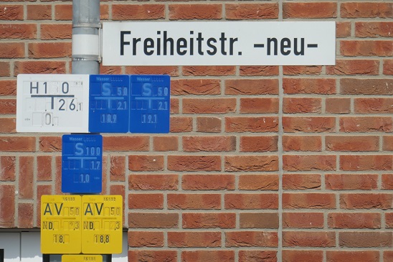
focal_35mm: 344
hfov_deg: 6.0
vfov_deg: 4.0
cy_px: 131
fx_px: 3754
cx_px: 196
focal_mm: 126
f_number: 8
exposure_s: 1/320
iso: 125
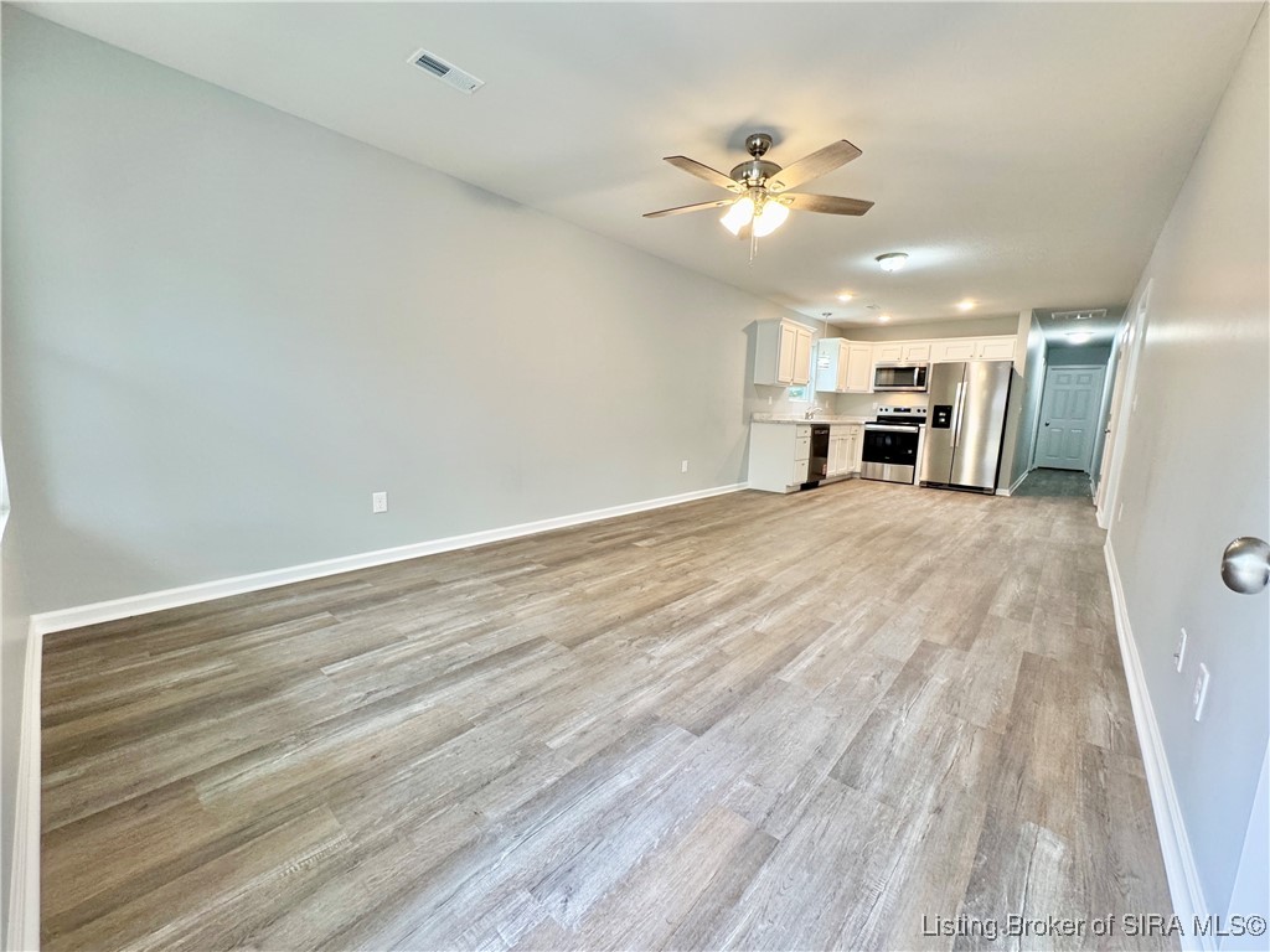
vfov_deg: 85.7
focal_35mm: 14
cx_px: 635
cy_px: 476
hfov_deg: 102.1
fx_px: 514
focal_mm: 2.22
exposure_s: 1/60
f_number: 2.2
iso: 200
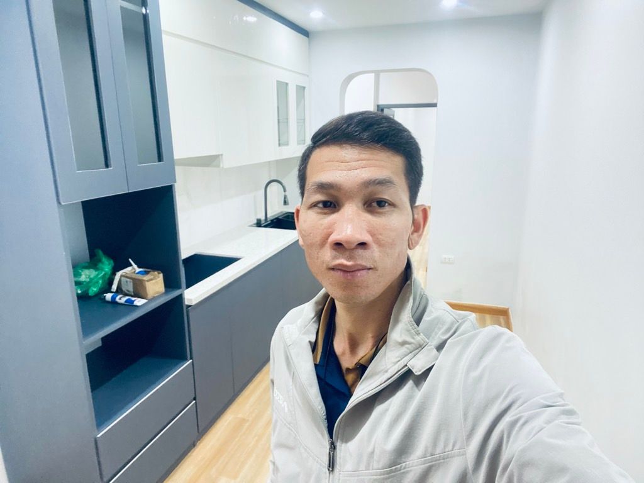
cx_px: 322
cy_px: 242
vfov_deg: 58.9
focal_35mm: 23
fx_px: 428
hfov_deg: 73.9
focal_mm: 2.71
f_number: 2.2
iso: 400
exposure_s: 1/33
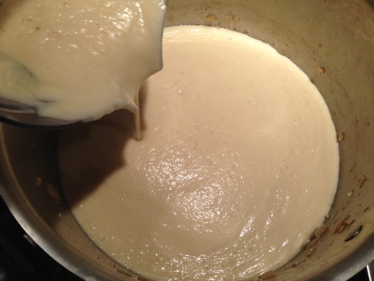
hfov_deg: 55.4
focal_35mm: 33
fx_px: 357
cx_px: 187
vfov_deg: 42.9
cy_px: 140
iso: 50
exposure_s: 1/30
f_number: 2.4
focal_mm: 4.12
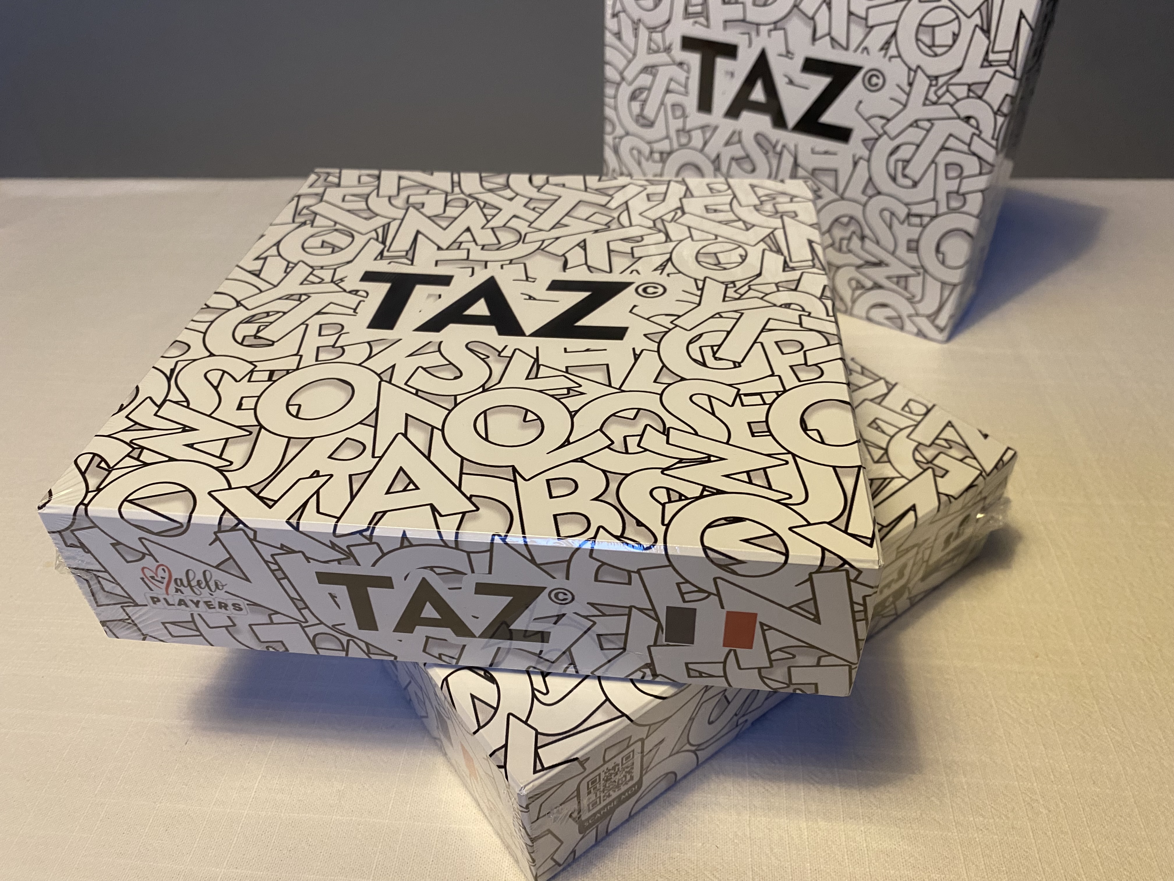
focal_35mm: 26
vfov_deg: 53.1
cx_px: 587
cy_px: 440
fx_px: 882
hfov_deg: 67.3
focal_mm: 4.25
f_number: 1.8
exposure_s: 1/50
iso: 200
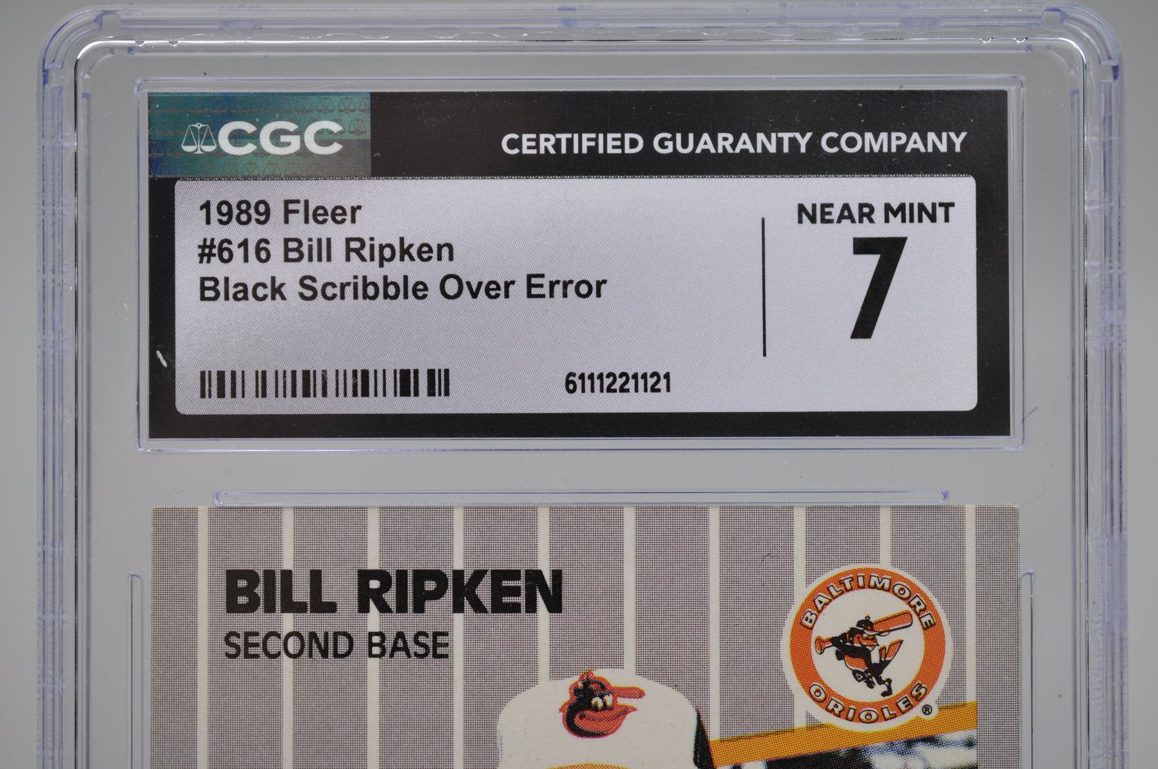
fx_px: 1928
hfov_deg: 33.4
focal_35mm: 60
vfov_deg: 22.6
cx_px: 579
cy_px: 384
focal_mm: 40
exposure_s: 1/60
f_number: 4
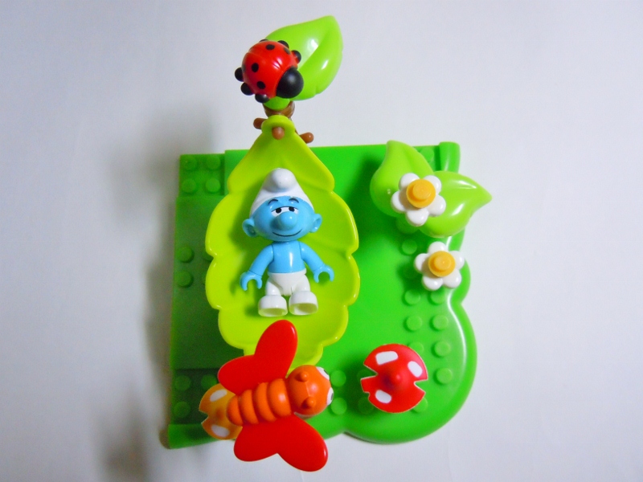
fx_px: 557
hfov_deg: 60.0
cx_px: 322
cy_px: 241
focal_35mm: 30
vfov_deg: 46.8
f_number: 3.5
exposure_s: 1/125
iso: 800
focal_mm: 5.4
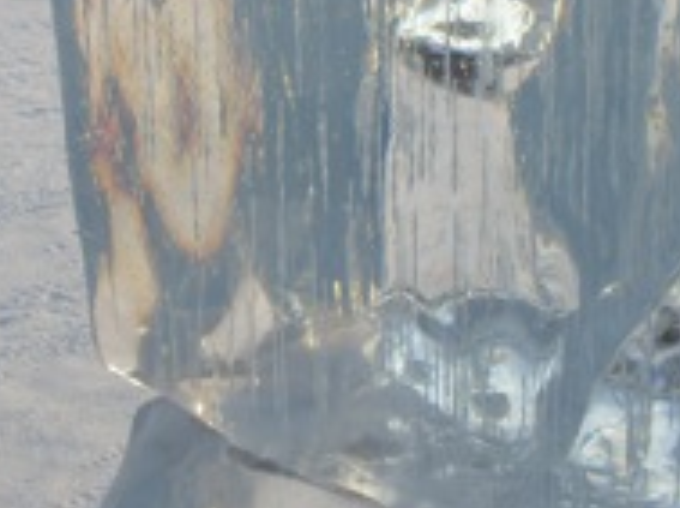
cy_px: 36
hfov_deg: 21.6
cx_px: 284
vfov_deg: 16.0
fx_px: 1784
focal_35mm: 91
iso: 80
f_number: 6.2
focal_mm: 6.6
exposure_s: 1/180
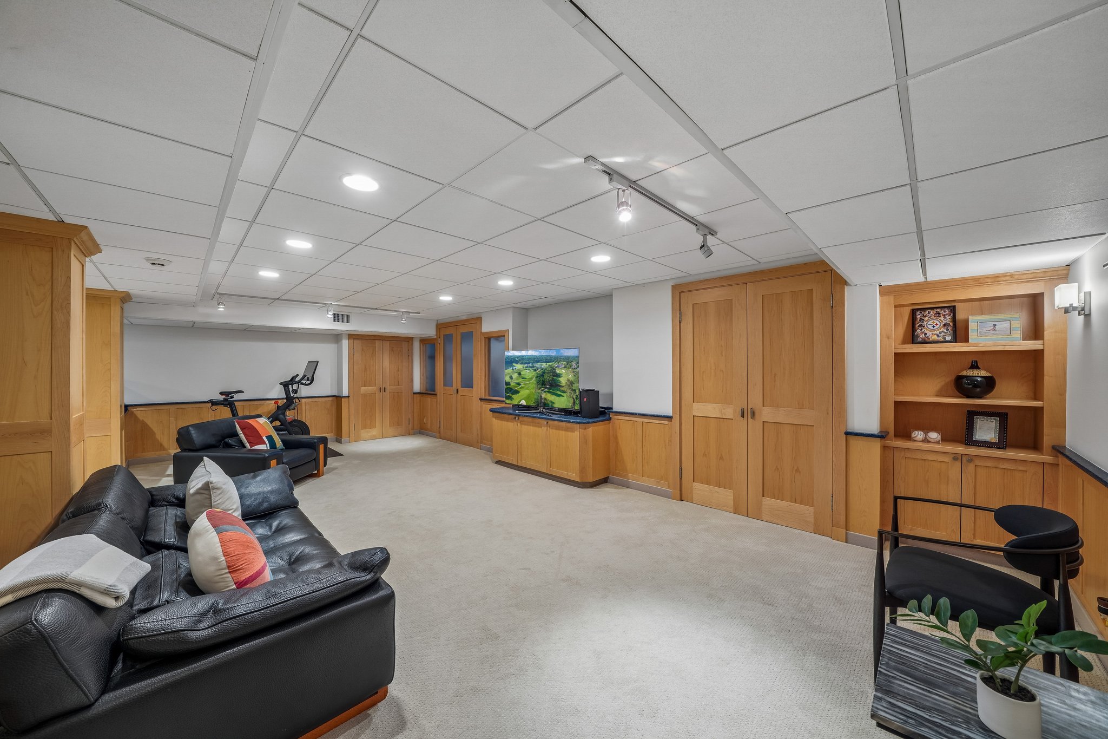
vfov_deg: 90.0
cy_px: 370
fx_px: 369
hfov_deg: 112.6
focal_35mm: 12
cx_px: 554
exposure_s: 1/4
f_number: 9
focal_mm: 12
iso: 250
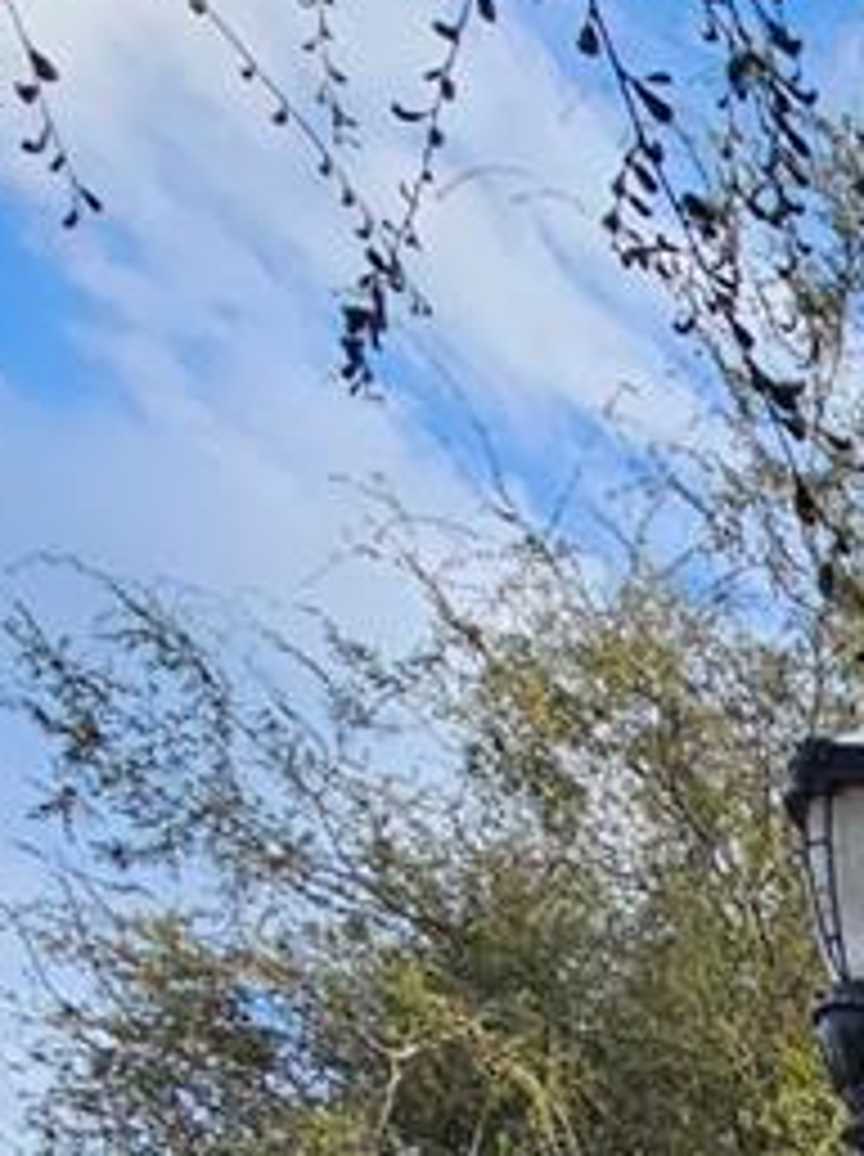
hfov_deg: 12.4
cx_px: 2356
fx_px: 2536
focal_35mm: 76
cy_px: 2299
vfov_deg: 17.9
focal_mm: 2.2
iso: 50
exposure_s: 1/942
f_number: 2.2
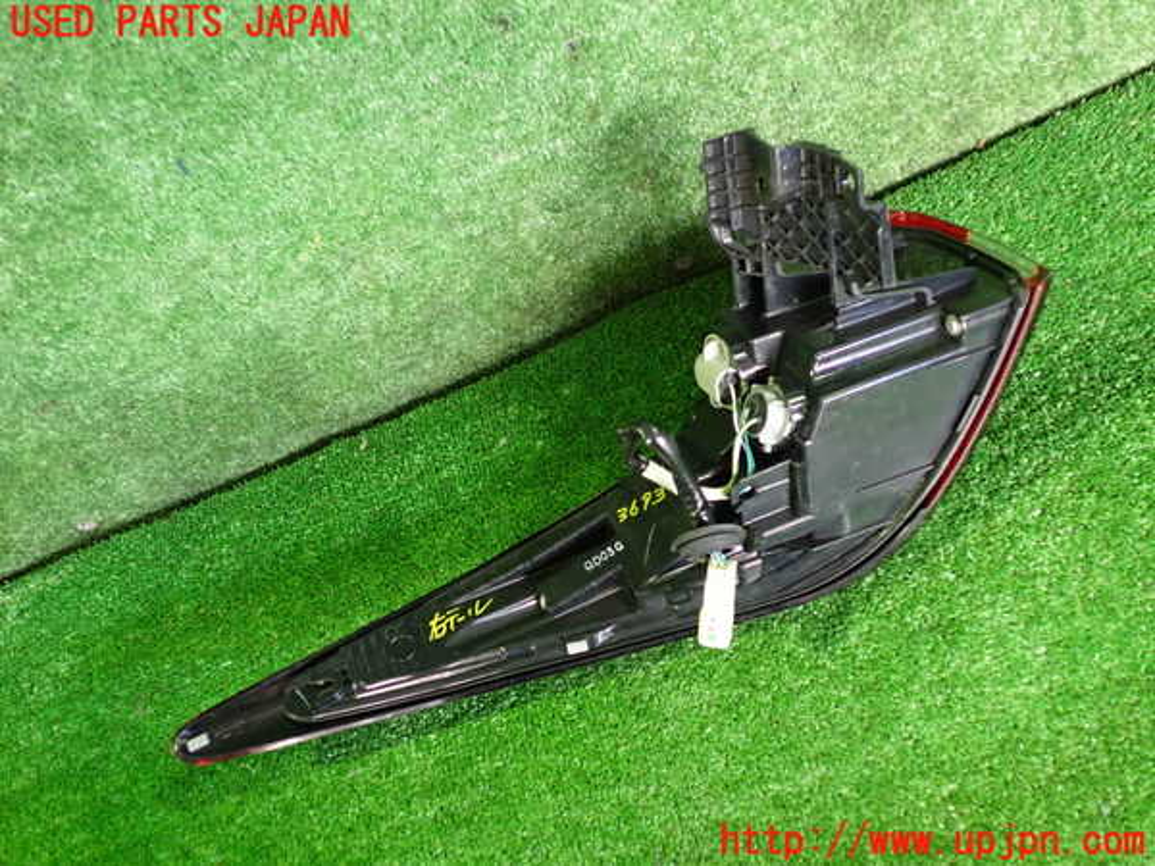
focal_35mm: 30
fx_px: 1001
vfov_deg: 46.8
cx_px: 578
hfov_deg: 60.0
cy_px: 433
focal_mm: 5.4
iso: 800
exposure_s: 1/25
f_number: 2.3
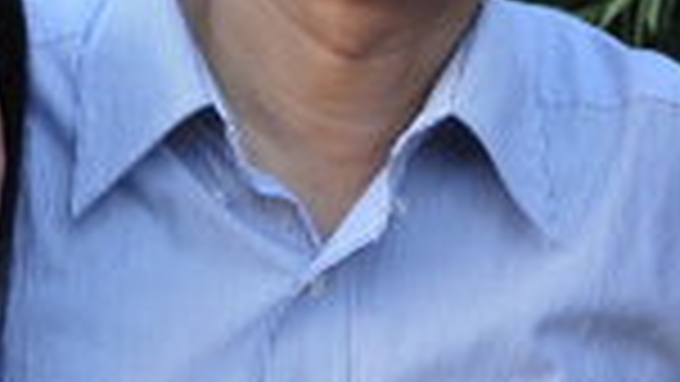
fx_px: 6943
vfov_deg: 3.2
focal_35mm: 385
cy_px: 146
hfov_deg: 5.6
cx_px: 585
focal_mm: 58
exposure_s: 1/80
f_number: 5.3
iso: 400
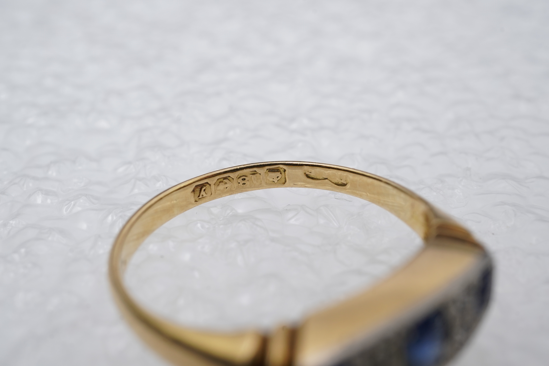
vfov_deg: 29.9
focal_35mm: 45
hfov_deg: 43.6
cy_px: 183
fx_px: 686
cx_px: 274
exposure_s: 1/125
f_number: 22
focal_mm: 30
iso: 500
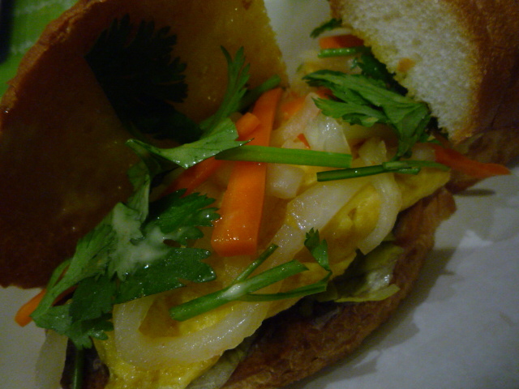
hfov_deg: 69.4
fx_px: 375
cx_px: 260
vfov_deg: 54.9
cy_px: 194
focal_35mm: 25
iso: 400
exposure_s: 1/8
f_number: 2.8
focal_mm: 4.4
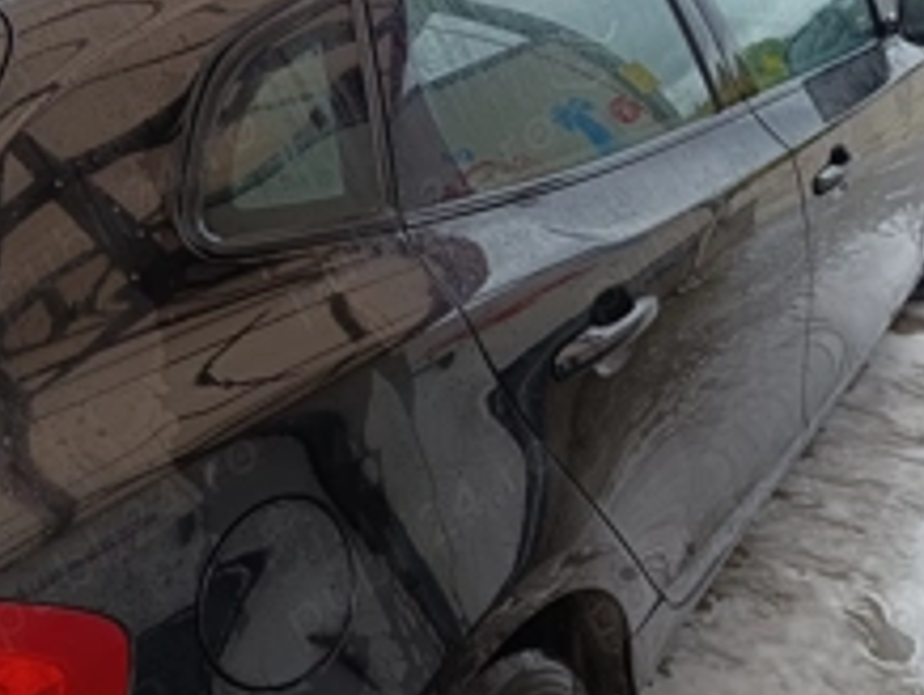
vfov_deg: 34.3
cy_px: 280
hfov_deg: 44.4
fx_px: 1122
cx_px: 568
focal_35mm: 42
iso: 50
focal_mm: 6.14
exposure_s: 1/108
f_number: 1.6
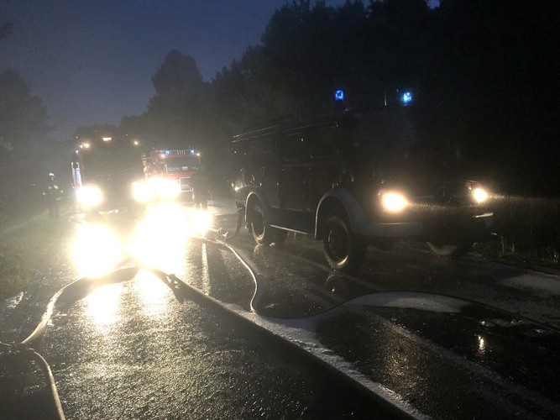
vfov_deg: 48.2
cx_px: 280
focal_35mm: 29
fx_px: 469
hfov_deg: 61.7
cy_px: 210
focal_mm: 4.15
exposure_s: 1/20
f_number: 2.2
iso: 250
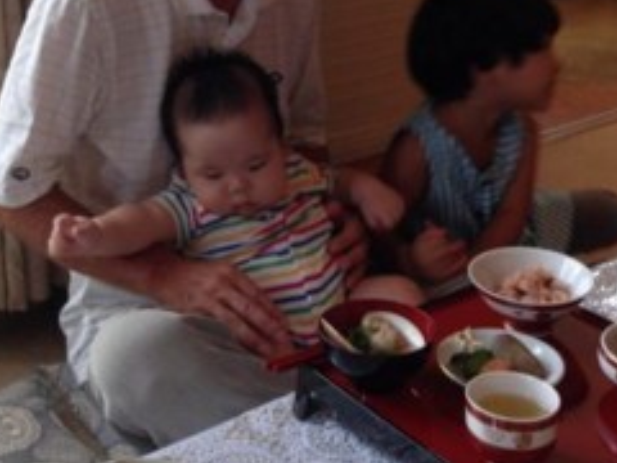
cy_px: 80
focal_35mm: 62
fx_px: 1105
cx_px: 273
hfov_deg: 31.2
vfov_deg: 23.2
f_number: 2.4
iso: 80
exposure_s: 1/20
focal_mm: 4.12
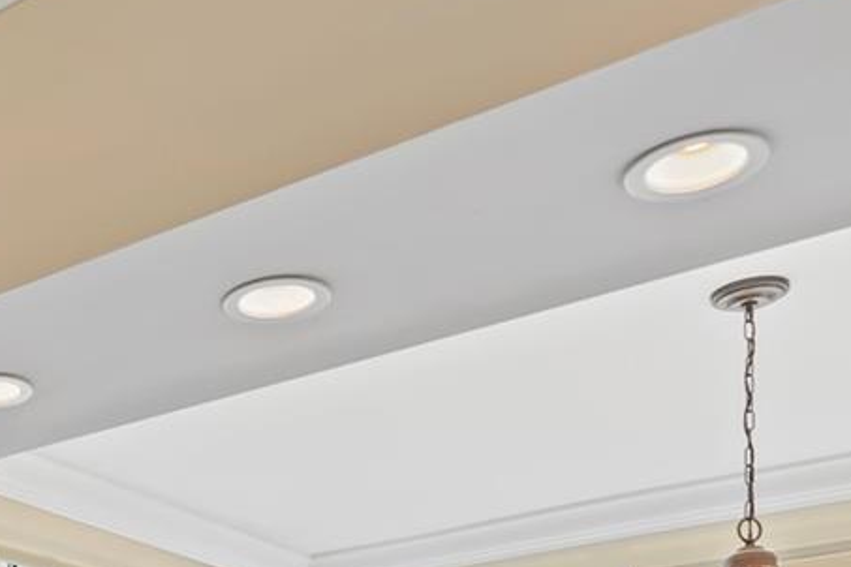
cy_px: 920
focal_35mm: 60
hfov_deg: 29.7
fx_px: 1418
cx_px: -113
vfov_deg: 19.0
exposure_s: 1/20
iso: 400
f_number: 4.5
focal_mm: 17
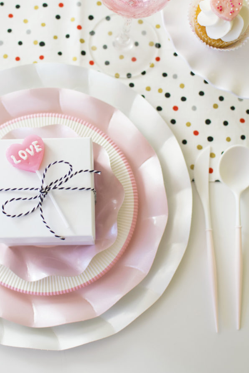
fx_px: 702
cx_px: 100
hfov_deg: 20.1
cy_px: 148
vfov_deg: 29.7
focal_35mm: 68
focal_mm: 35
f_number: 2.5
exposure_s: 1/125
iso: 200
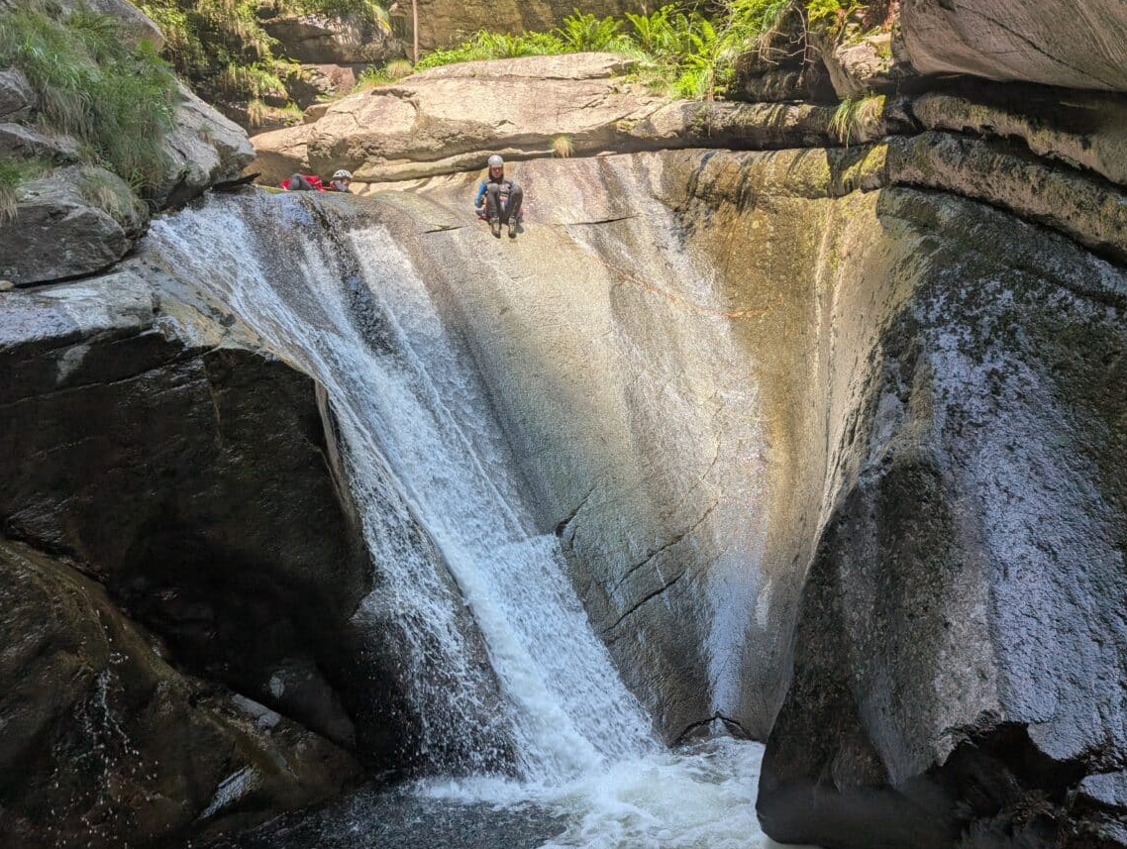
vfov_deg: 51.5
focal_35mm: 27
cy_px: 404
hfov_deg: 65.2
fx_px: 880
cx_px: 577
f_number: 1.68
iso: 20
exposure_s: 1/399
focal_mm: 6.9
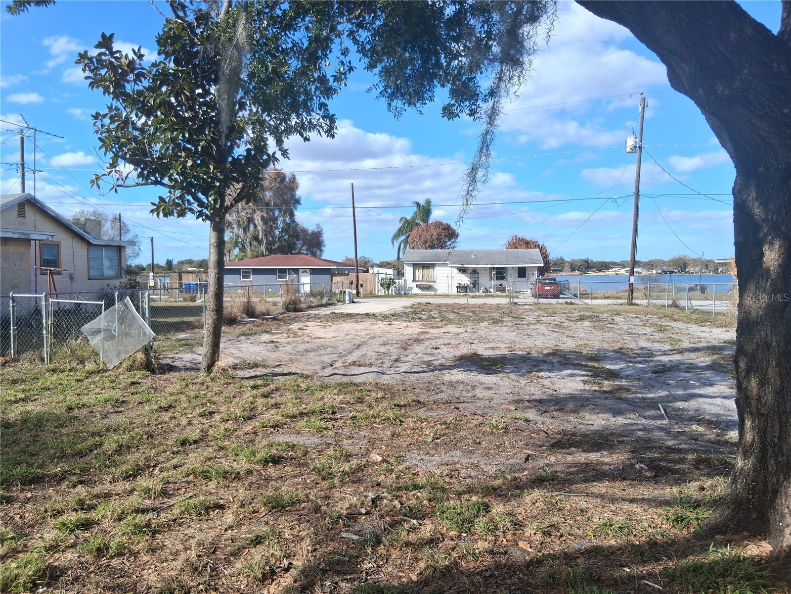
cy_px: 297
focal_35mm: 26
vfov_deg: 53.1
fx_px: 594
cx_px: 396
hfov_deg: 67.3
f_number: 1.8
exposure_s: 1/451
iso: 25
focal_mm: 3.98
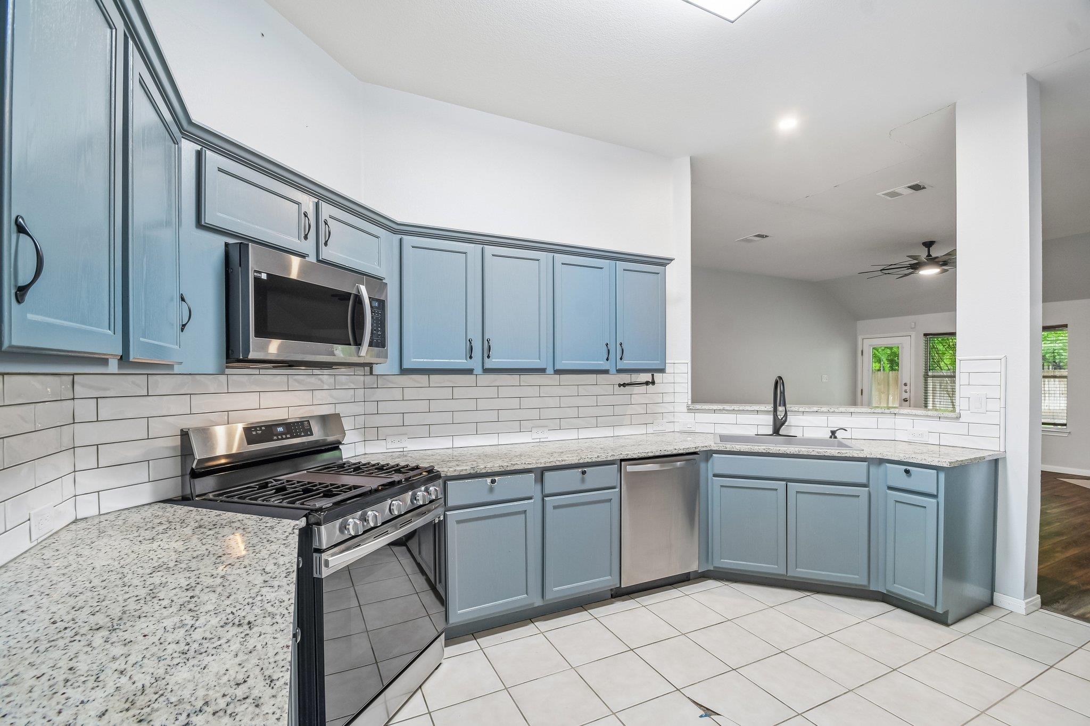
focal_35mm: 15
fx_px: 454
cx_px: 545
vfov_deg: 77.3
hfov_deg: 100.4
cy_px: 363
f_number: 8
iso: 400
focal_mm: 10
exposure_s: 1/6
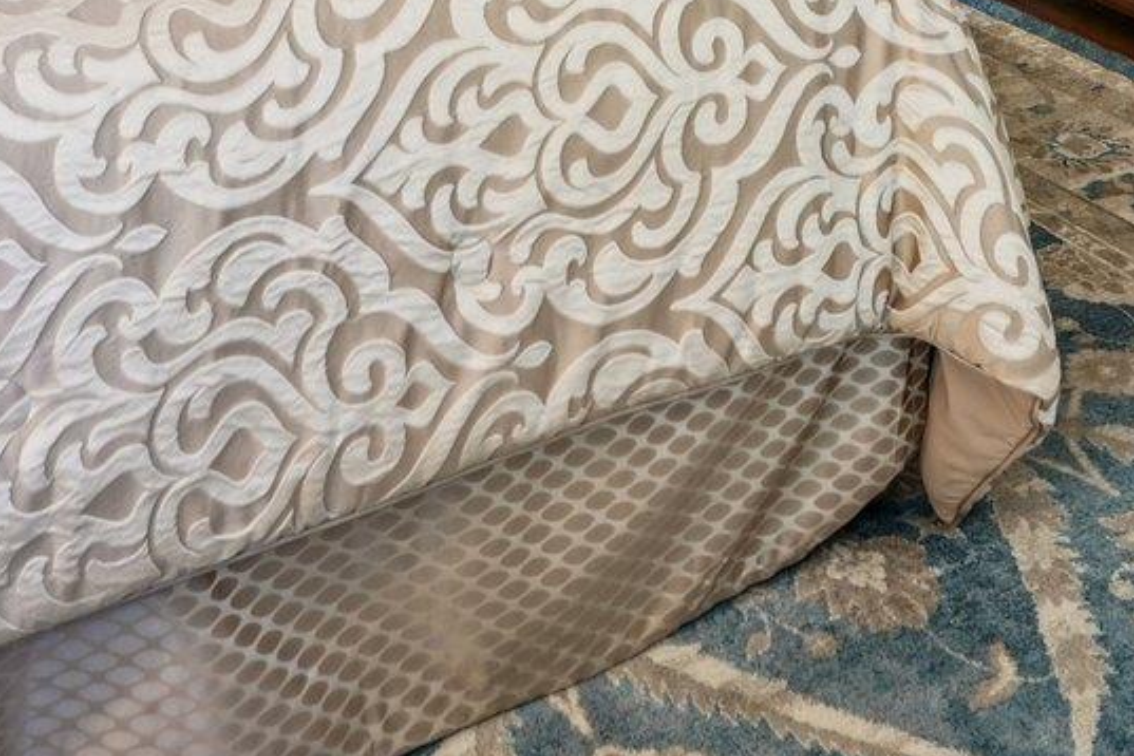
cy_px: -637
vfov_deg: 17.6
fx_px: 1921
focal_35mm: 61
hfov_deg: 32.9
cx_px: 564
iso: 400
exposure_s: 1/8
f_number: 8
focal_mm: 16
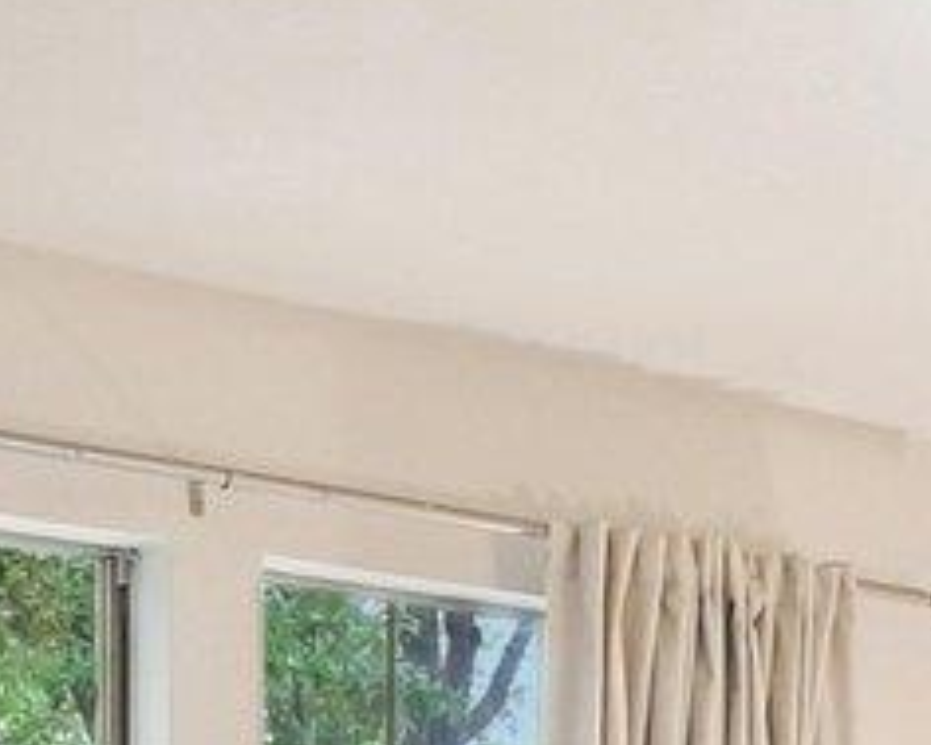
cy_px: 1121
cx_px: 1089
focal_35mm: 122
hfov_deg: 15.3
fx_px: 3363
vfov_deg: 12.1
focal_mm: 10
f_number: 8
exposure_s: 1/8
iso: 400
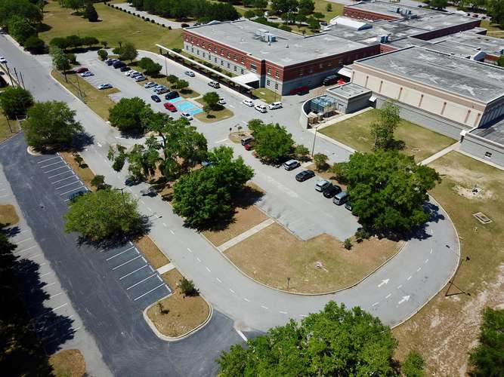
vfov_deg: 53.0
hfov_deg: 67.3
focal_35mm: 26
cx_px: 252
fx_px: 378
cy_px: 188
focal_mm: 4.73
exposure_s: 1/1976
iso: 100
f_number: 2.2
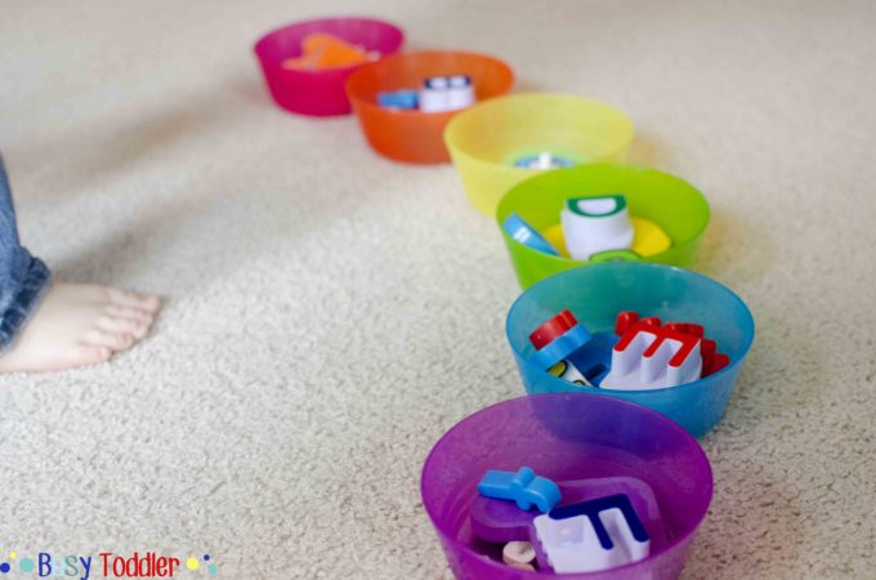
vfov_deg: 25.6
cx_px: 438
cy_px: 290
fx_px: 1275
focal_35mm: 52
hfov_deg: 37.9
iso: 800
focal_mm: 35
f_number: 2.8
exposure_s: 1/40
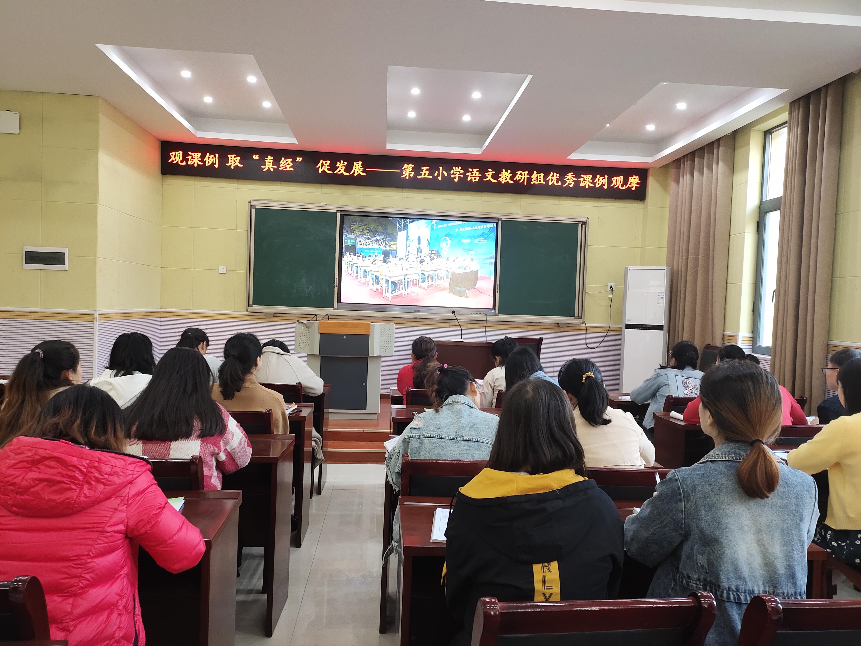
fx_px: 572
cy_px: 323
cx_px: 430
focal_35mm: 23
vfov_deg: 58.9
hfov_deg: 73.9
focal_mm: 4.76
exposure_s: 1/50
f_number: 1.79
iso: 587
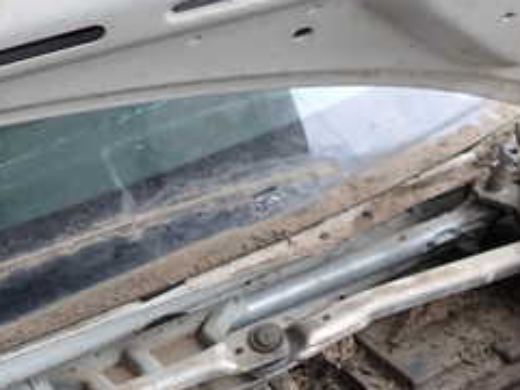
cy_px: 414
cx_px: 124
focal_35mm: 75
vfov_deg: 19.0
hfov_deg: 25.6
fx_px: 1127
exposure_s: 1/100
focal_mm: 5.4
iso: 100
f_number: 2.3
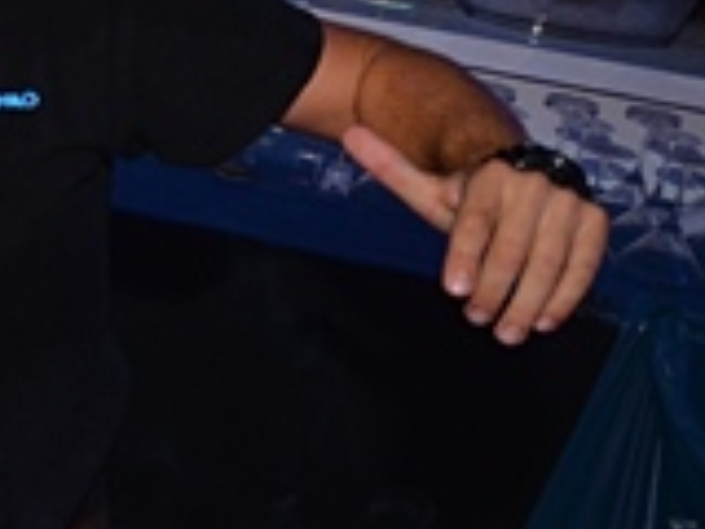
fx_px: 1874
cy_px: 90
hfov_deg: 16.3
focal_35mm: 92
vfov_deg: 15.9
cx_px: -714
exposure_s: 1/100
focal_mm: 17
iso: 800
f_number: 3.2
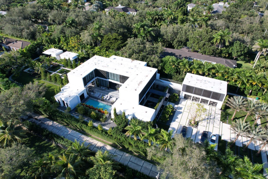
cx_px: 134
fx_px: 164
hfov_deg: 78.6
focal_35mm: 22
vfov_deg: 57.2
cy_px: 90
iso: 100
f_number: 2.8
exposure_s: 1/1250
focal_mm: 8.38
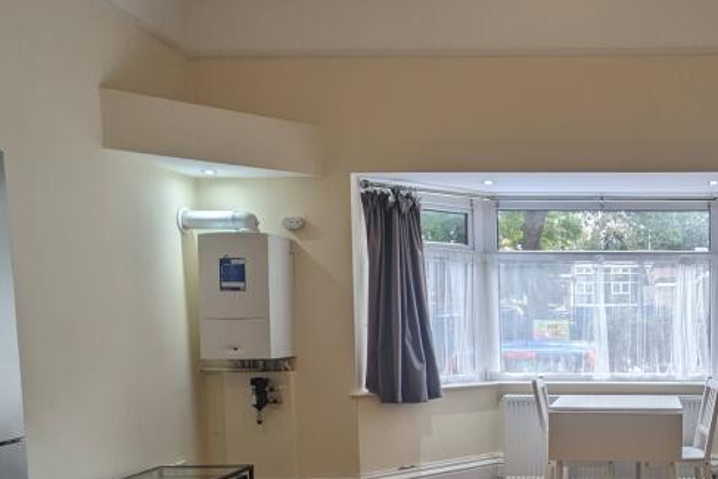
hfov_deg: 49.6
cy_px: 346
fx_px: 698
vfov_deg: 37.2
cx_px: 619
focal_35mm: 35
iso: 64
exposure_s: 1/100
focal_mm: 2.22
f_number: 2.2
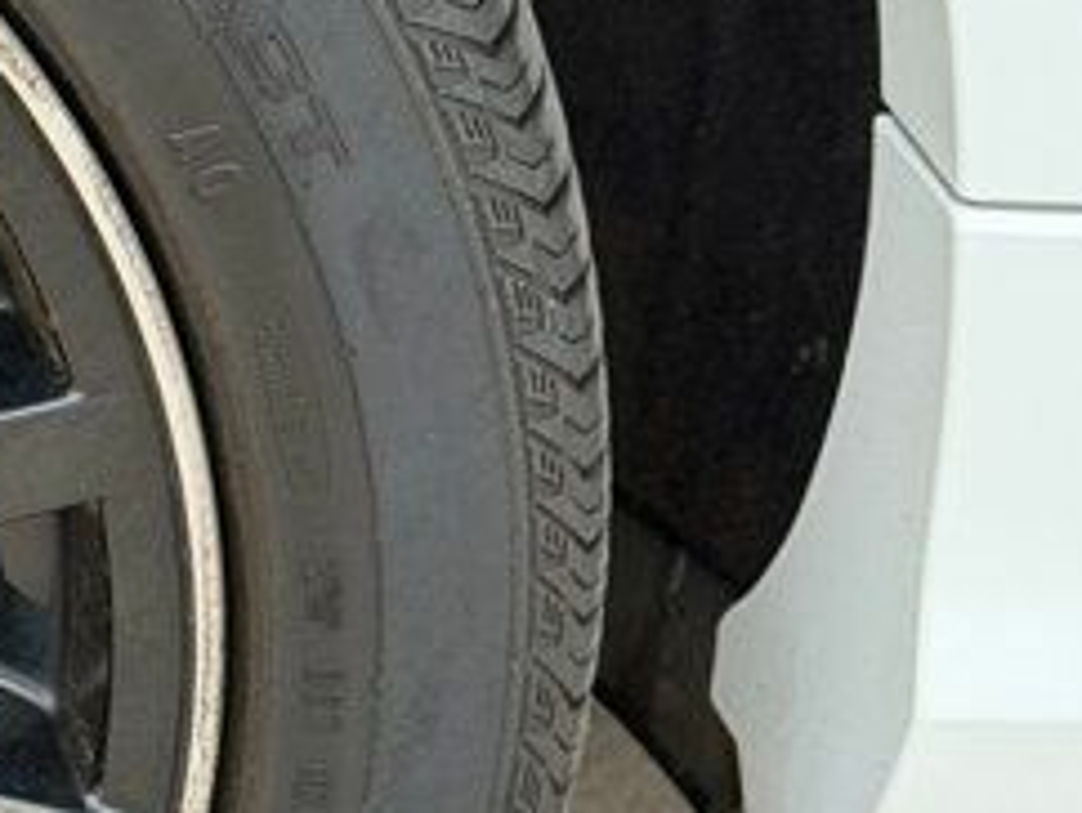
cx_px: -1069
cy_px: 469
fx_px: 6352
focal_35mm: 203
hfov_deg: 9.2
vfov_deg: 7.3
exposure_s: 1/819
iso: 80
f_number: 1.78
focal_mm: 6.76
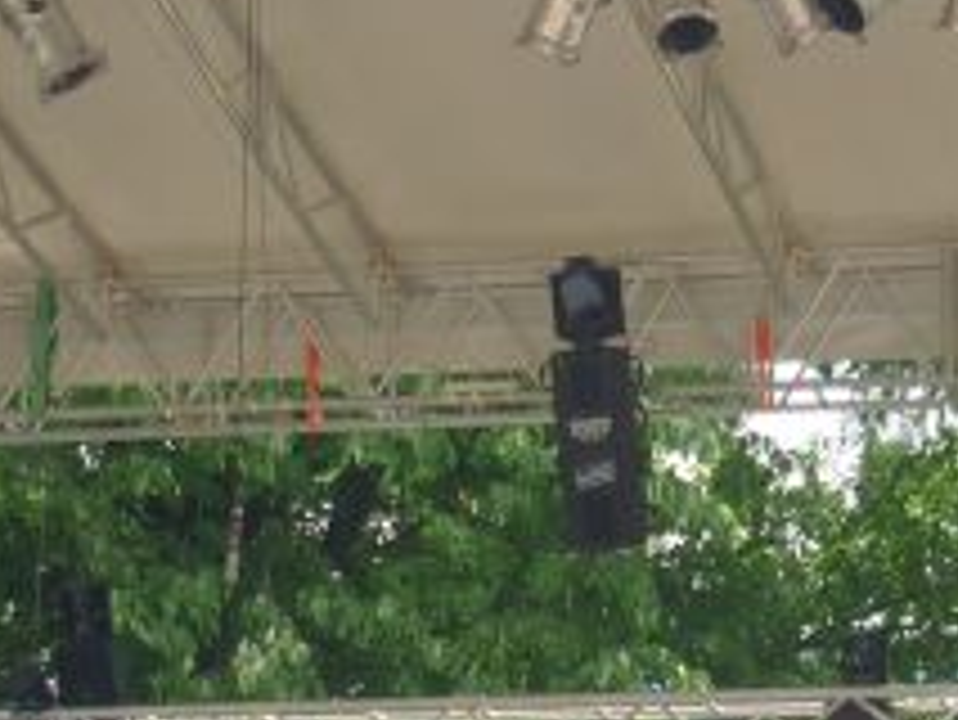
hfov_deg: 11.6
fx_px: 4680
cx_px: 760
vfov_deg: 8.6
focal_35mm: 169
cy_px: 1094
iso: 80
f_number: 3.1
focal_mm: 7.4
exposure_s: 1/250
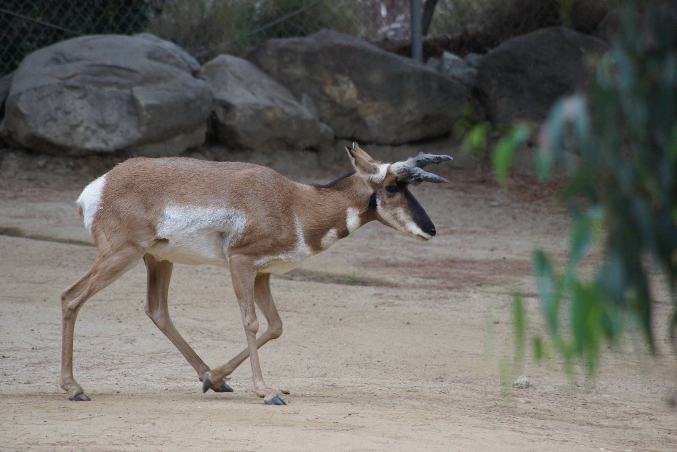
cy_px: 226
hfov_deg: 6.9
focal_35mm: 300
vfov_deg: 4.6
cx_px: 338
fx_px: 5642
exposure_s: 1/500
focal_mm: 200
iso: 1250
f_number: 5.6
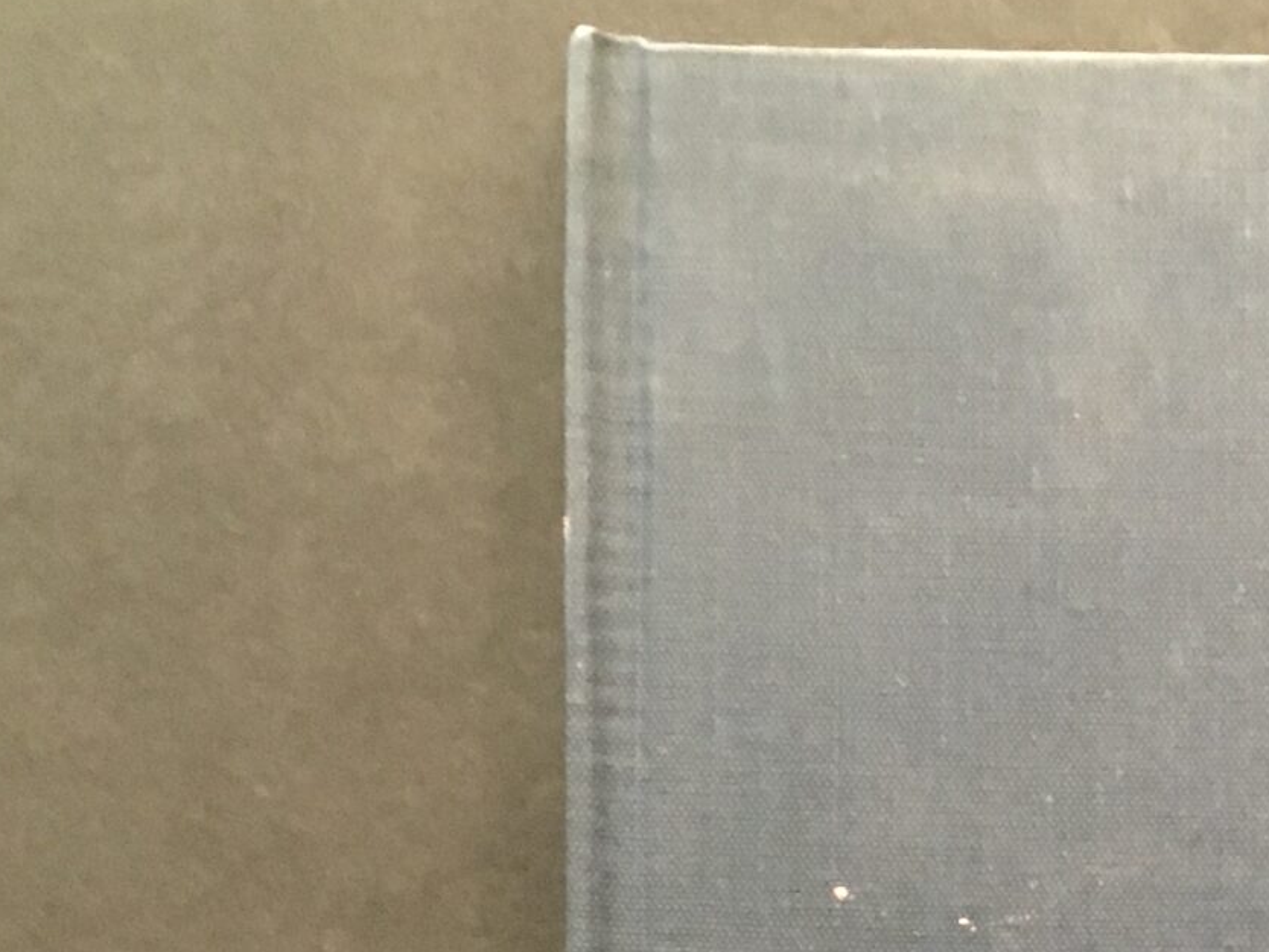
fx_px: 3264
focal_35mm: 89
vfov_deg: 15.8
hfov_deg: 20.6
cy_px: 1246
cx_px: 1496
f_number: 2.2
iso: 400
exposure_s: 1/17
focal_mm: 4.15
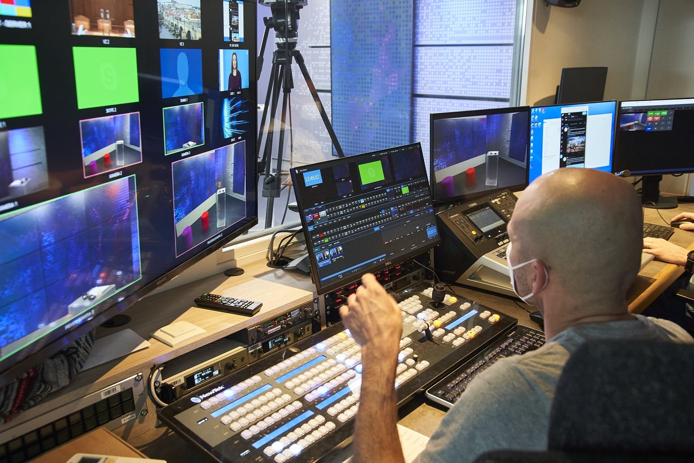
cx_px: 347
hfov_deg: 54.4
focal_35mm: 35
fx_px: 675
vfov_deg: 37.9
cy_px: 232
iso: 4000
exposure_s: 1/125
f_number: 5.6
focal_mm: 35
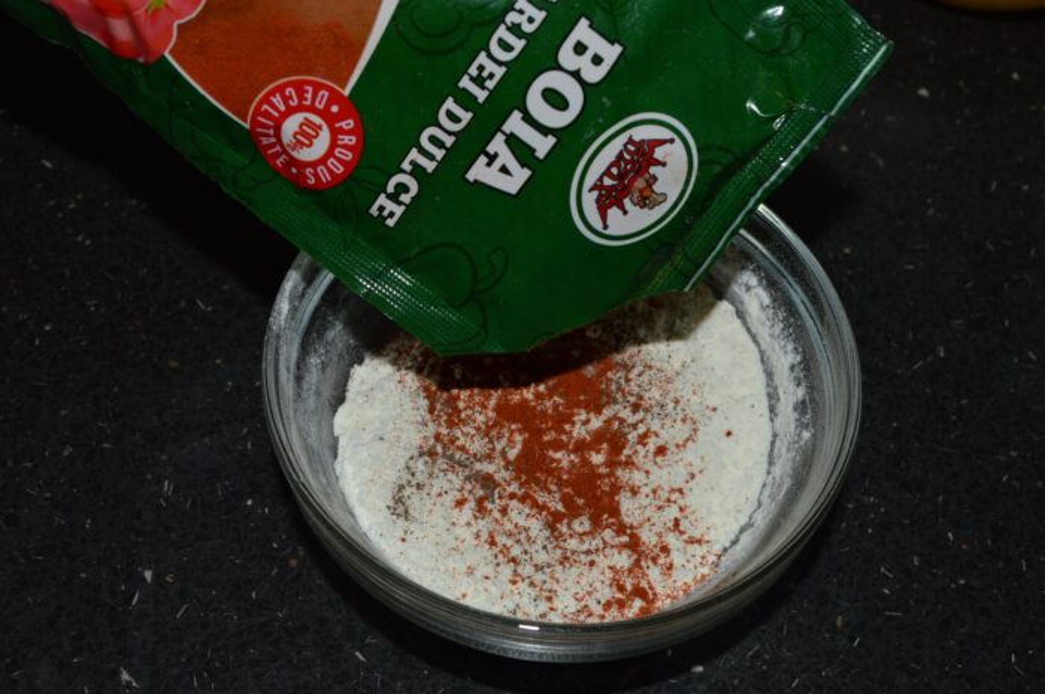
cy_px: 347
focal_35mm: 48
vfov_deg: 28.0
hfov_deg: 41.2
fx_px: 1392
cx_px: 522
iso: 100
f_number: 8
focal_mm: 32
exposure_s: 1/60
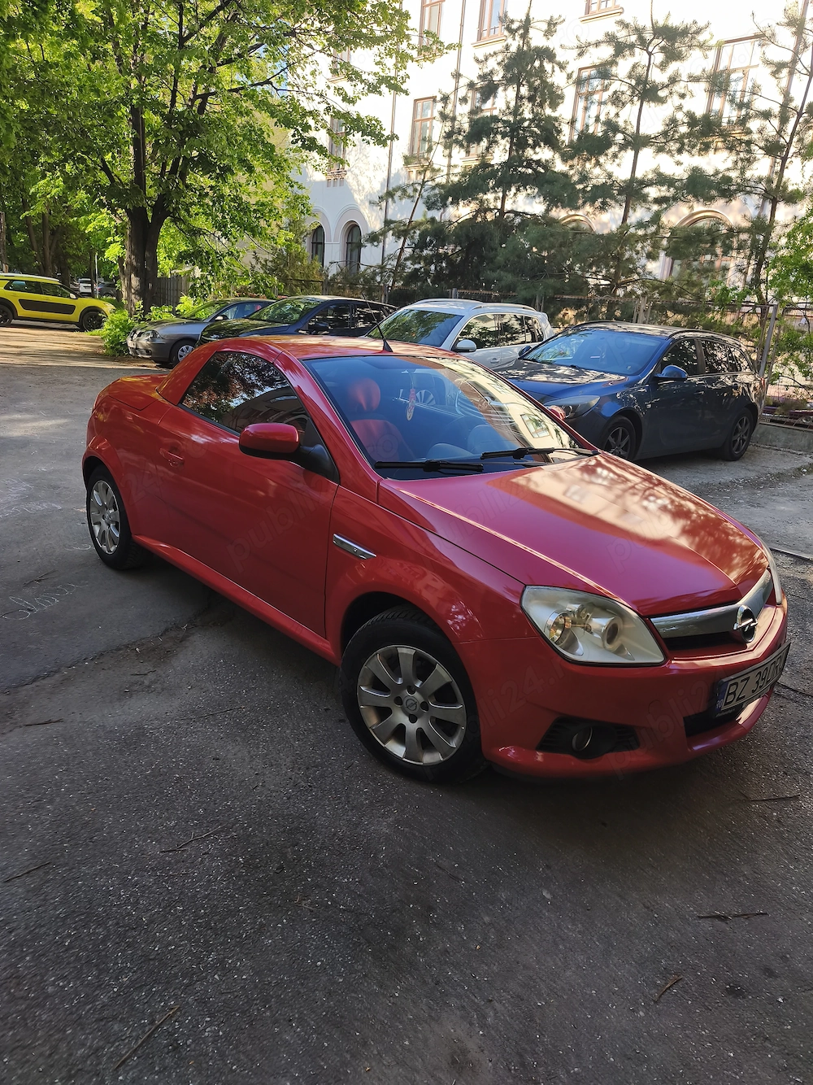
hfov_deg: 58.9
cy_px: 542
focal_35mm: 23
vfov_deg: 73.9
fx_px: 720
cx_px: 406
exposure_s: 1/260
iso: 50
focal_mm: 6.18
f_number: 1.65
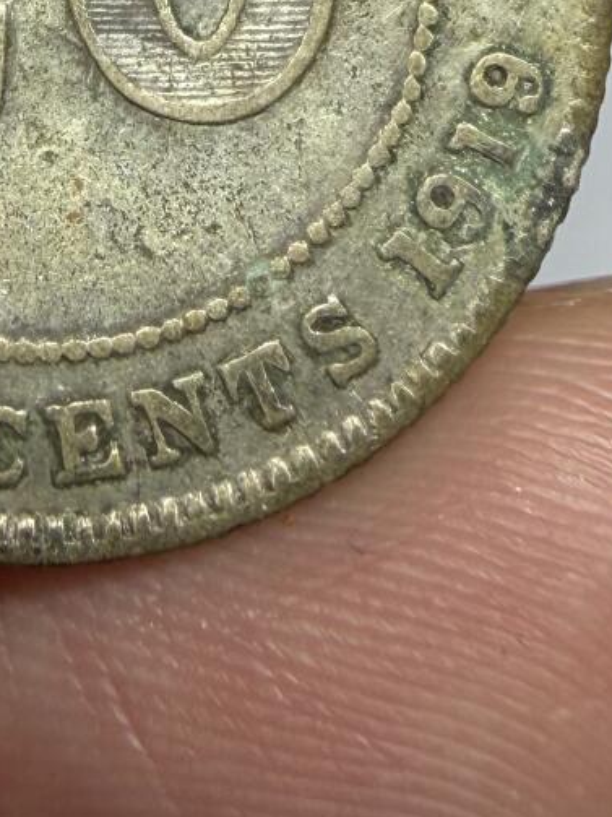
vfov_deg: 20.2
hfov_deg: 15.5
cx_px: -63
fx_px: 2193
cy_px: -52
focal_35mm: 93
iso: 40
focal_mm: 2.22
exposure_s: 1/121
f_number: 2.2
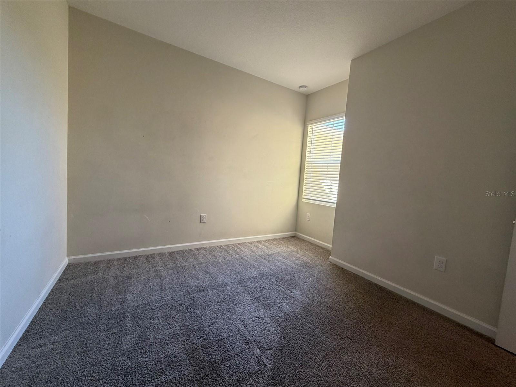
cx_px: 258
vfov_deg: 85.7
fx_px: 209
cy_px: 194
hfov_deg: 102.1
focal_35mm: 14
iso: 160
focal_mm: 2.22
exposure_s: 1/60
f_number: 2.2
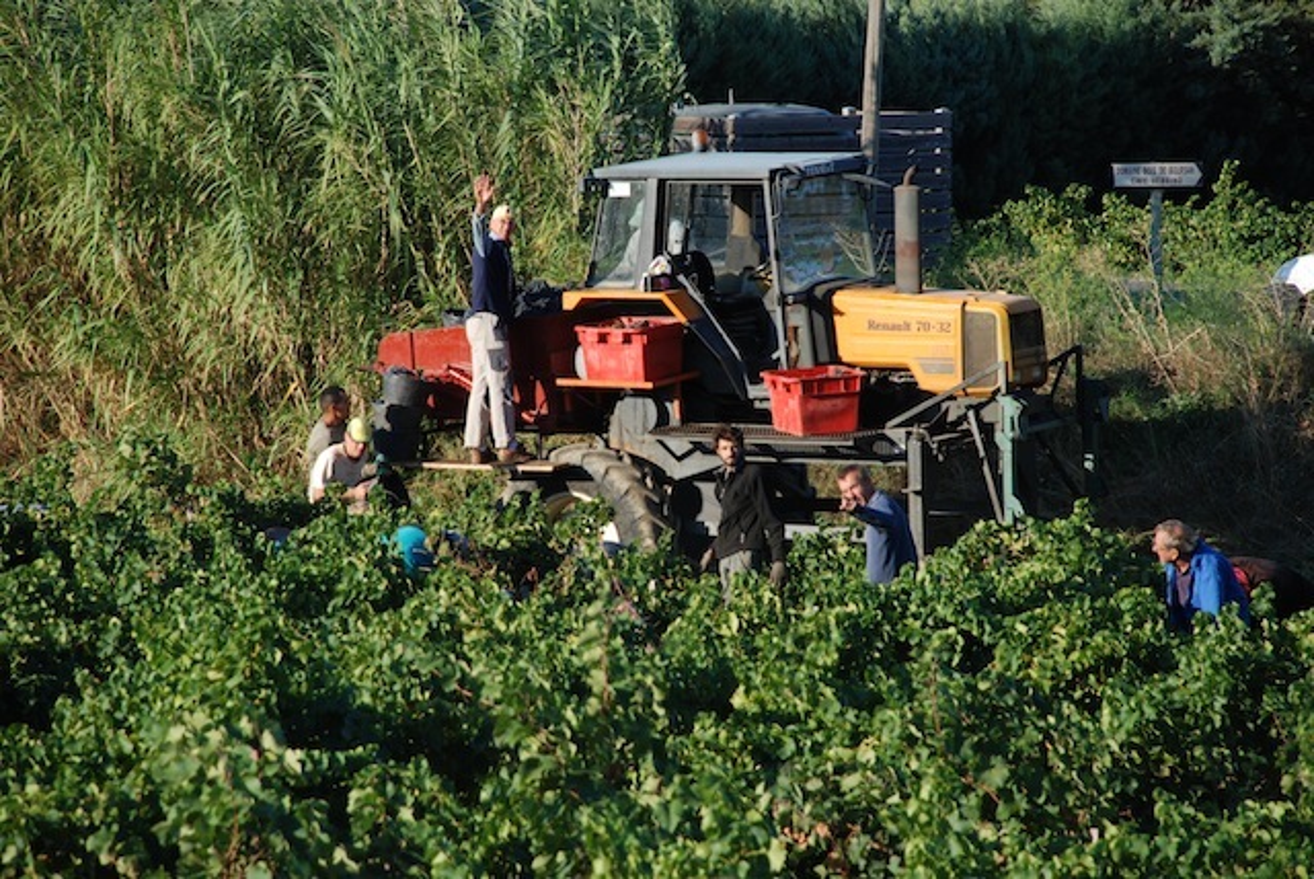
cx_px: 657
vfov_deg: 6.8
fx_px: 7398
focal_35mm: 202
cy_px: 440
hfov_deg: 10.2
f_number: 5.6
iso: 200
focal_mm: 135
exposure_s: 1/320
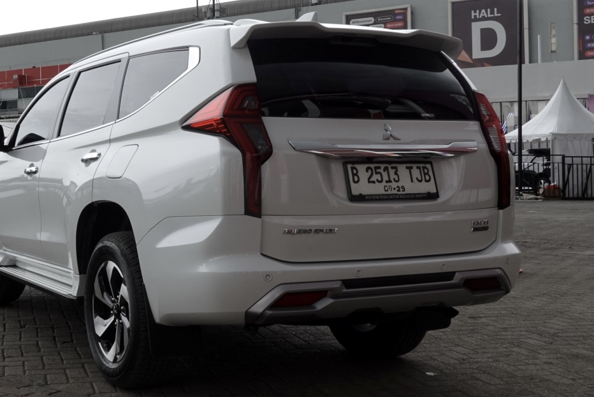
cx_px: 143
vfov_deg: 26.0
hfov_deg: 37.2
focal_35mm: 52
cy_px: 152
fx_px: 859
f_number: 9
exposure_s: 1/100
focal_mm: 11.29
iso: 100
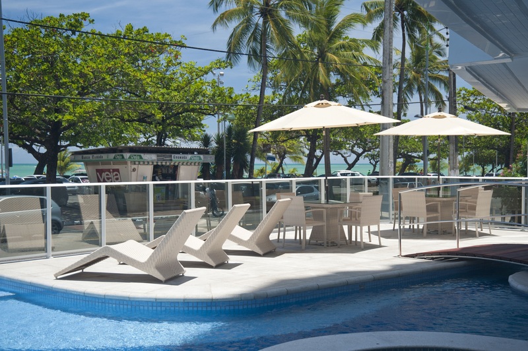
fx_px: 762
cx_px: 264
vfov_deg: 25.9
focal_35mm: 52
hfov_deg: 38.2
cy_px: 176
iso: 200
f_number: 8
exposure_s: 1/160
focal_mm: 52
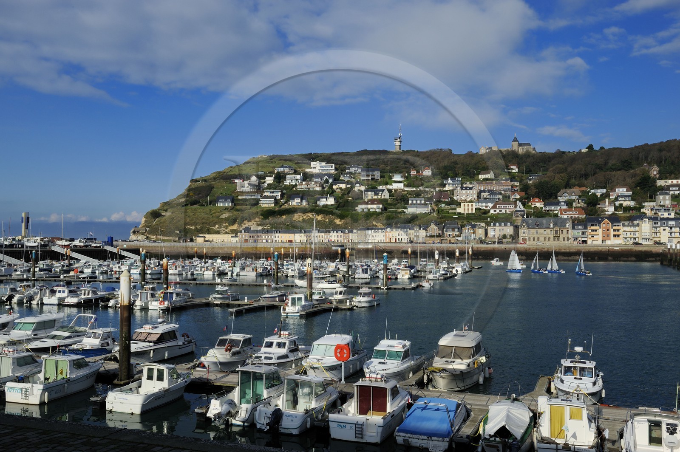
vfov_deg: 38.8
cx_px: 340
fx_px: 642
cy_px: 226
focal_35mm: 34
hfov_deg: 55.8
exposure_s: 1/200
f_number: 18
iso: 200
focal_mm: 34
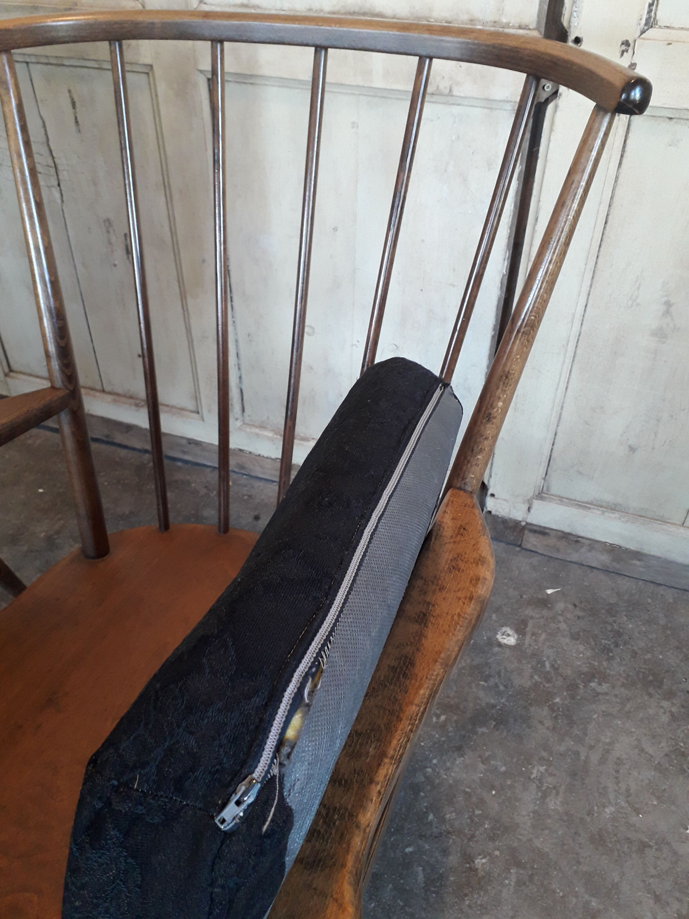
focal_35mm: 27
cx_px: 344
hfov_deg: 51.4
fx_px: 717
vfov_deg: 65.3
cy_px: 460
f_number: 1.9
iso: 160
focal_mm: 3.6
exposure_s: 1/25
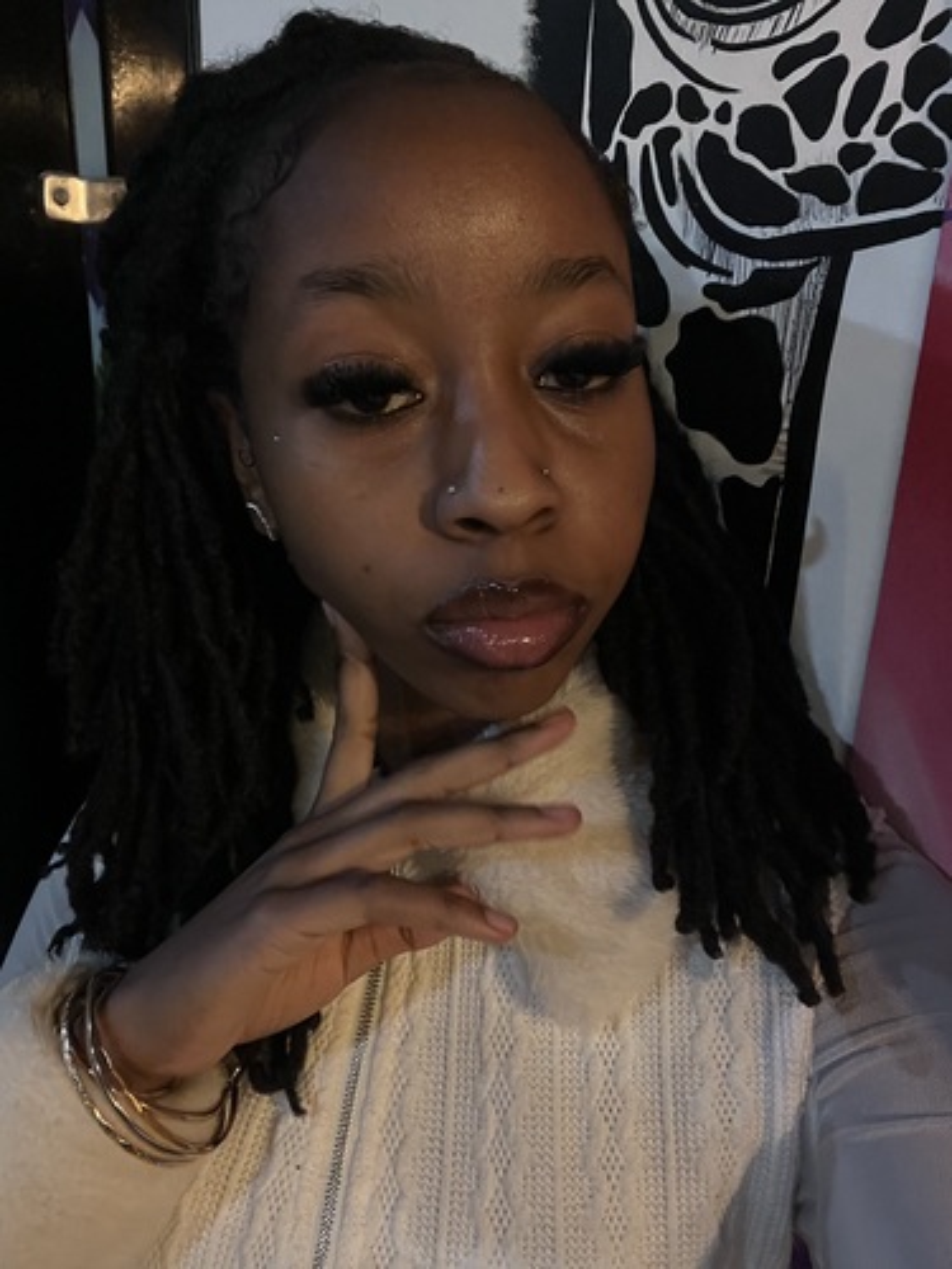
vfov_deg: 60.0
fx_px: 1100
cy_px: 634
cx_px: 476
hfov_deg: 46.8
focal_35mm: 30
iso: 320
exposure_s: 1/40
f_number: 2.2
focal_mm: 2.71
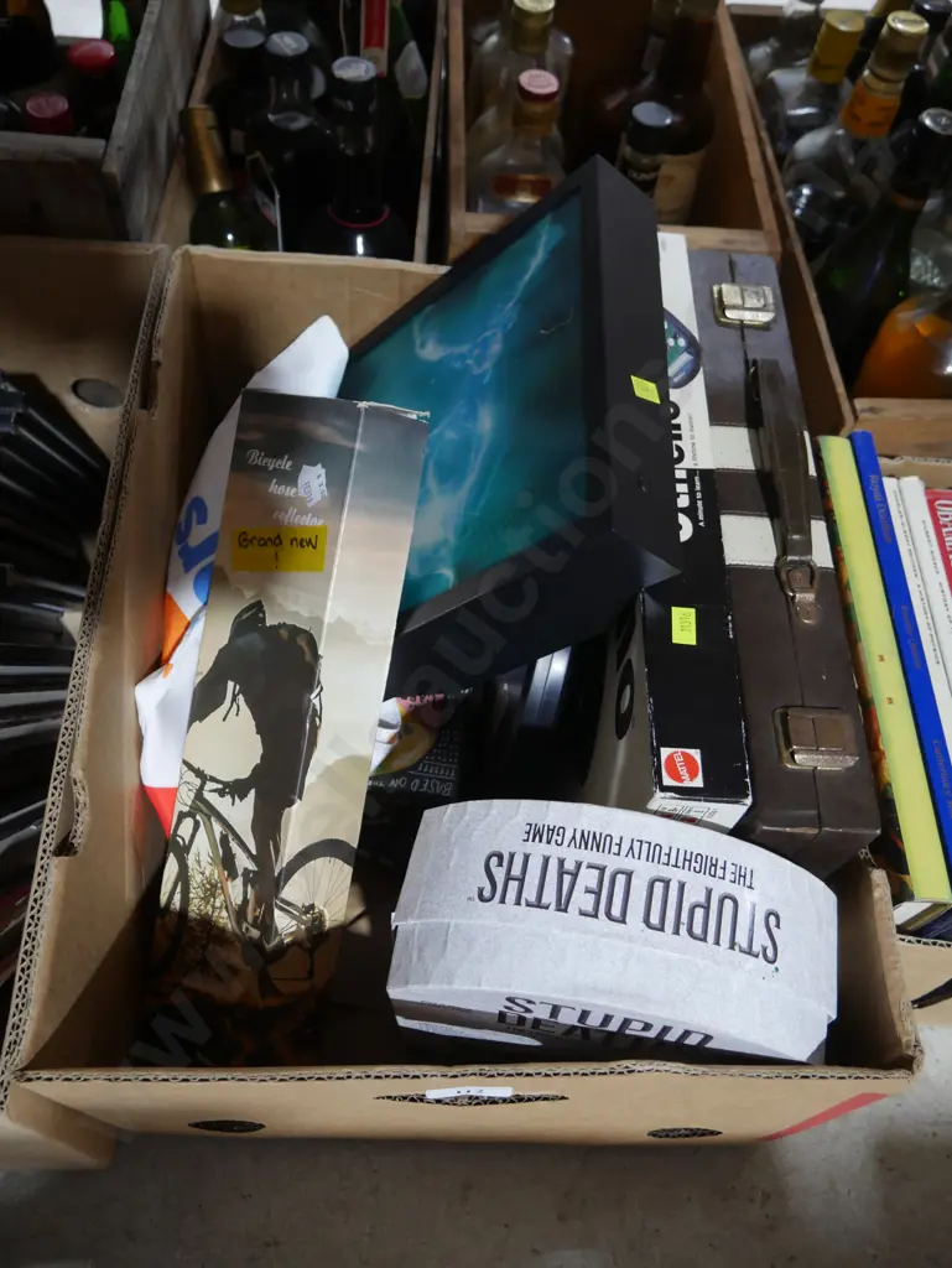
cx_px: 476
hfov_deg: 49.8
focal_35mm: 28
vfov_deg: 63.4
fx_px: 1026
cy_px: 634
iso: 640
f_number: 3.5
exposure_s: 1/60
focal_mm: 14
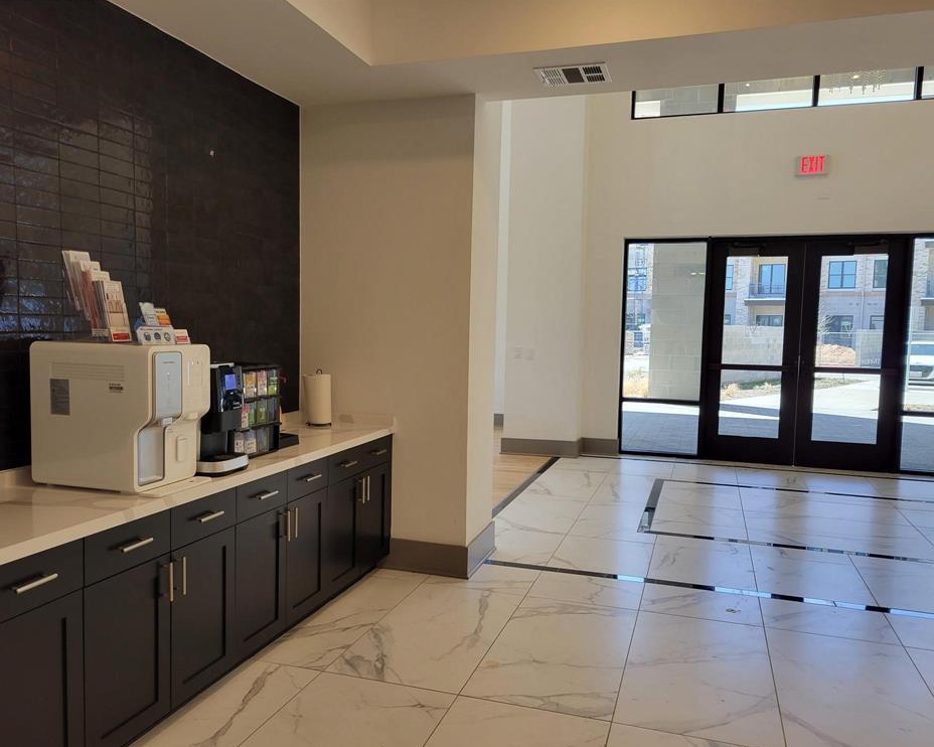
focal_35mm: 28
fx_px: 774
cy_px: 381
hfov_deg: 62.2
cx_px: 467
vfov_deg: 51.5
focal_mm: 5.4
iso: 80
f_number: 1.8
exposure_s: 1/120
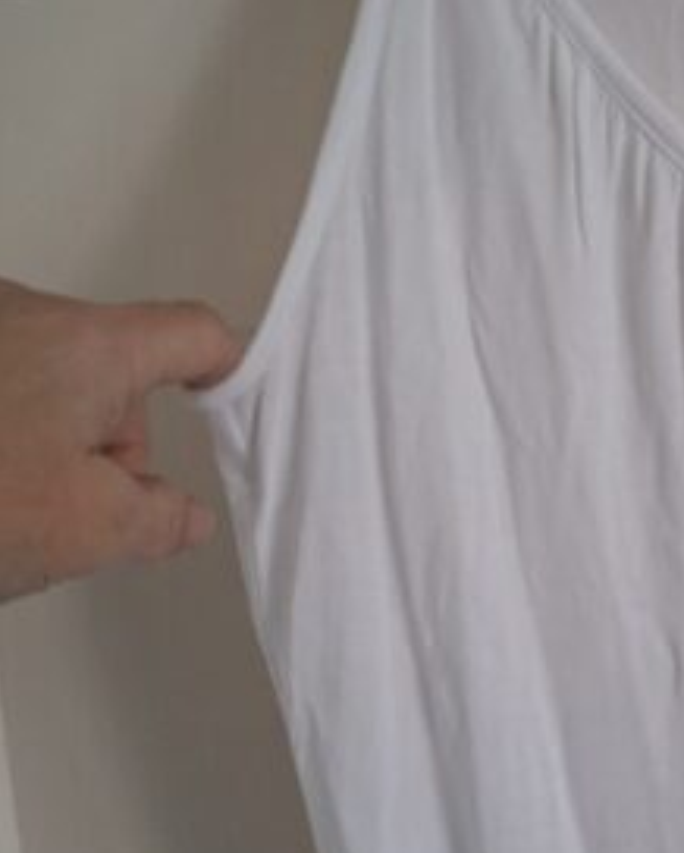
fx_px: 1668
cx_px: 734
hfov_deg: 22.0
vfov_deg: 28.7
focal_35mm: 66
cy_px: 495
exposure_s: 1/25
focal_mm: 5.54
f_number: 1.8
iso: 500
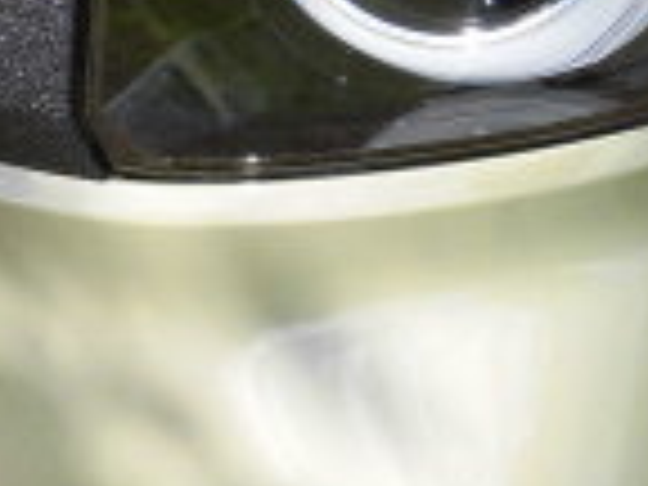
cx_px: -14
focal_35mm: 142
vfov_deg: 10.4
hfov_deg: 13.7
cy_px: 292
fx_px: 2658
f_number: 3.5
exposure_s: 1/640
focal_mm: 5.81
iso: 100
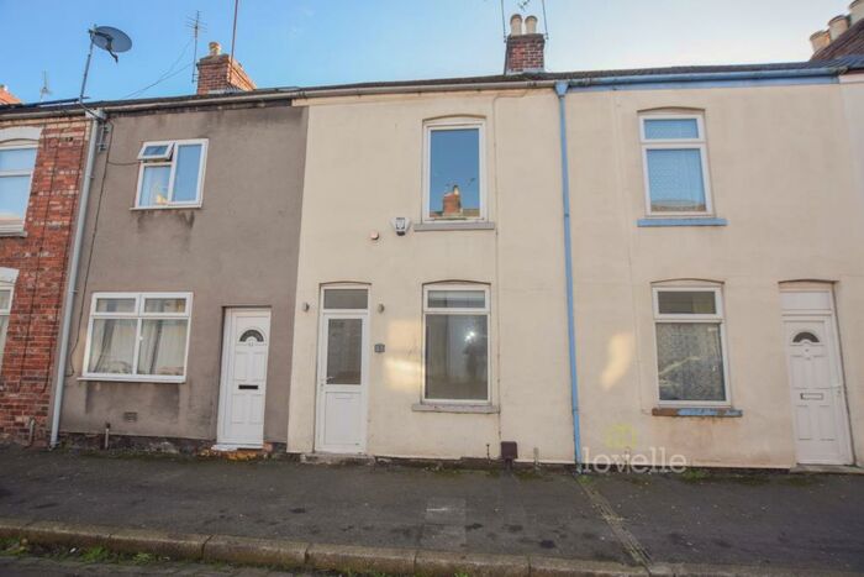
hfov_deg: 100.4
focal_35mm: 15
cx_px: 432
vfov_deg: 77.4
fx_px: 360
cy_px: 288
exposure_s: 1/200
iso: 125
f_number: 5
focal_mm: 10
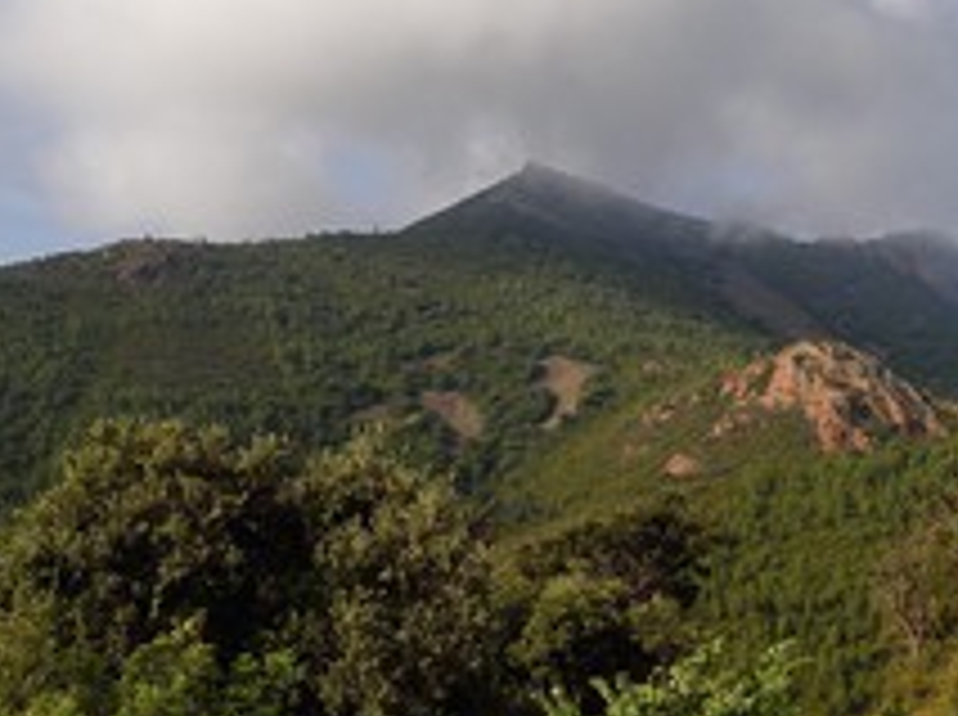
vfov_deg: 25.3
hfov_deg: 33.2
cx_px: 720
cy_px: 185
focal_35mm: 57
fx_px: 1575
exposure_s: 1/250
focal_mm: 30
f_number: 14
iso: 250
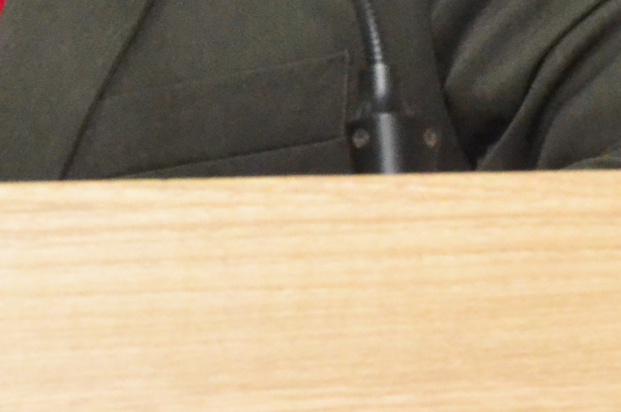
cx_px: -312
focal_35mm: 454
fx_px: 7815
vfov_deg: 3.0
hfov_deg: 4.5
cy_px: -397
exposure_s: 1/100
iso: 5000
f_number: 11
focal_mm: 70
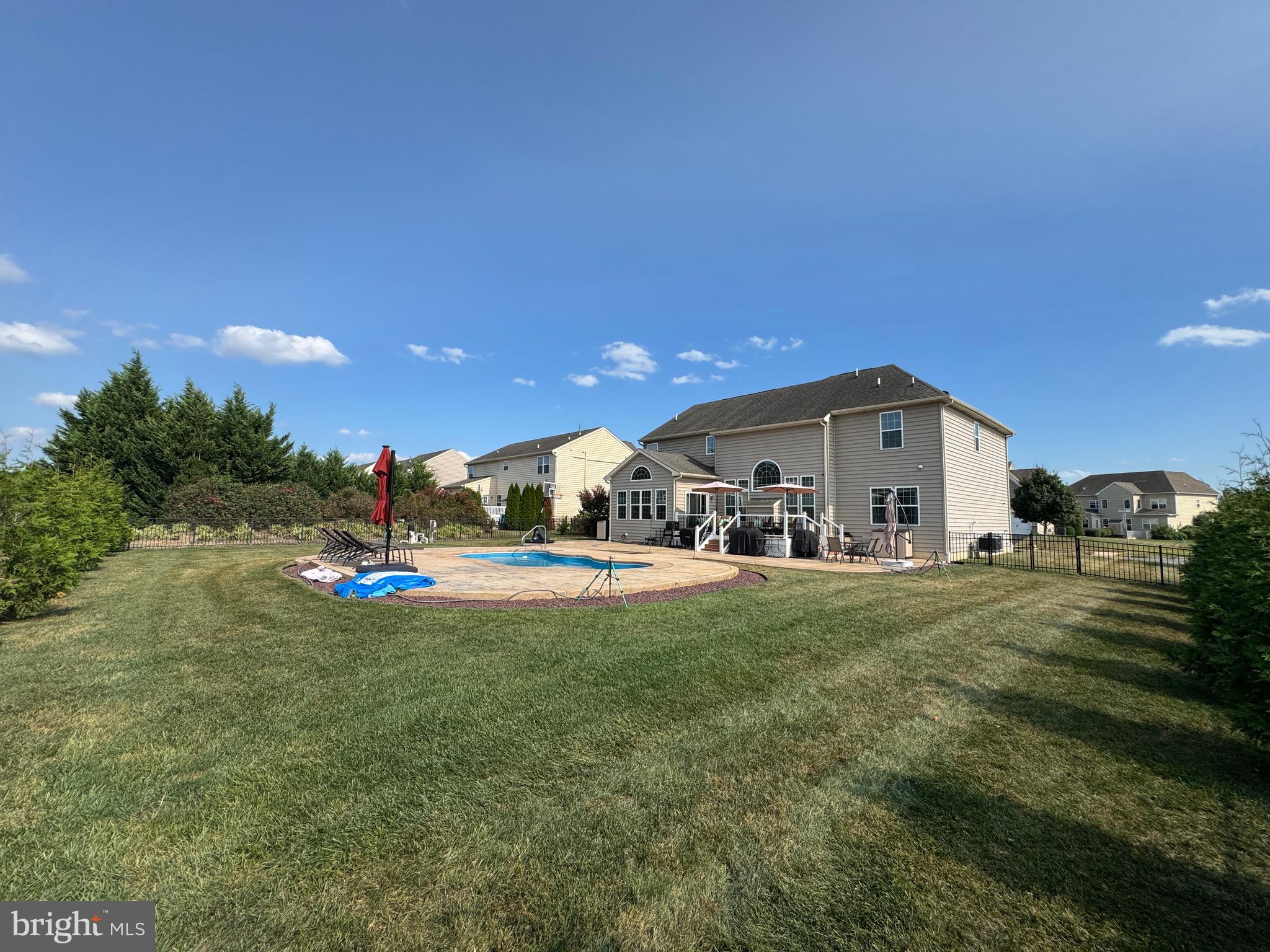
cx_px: 635
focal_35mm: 14
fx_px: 514
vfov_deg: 85.7
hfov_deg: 102.1
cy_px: 476
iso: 50
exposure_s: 1/2083
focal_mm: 2.22
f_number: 2.2
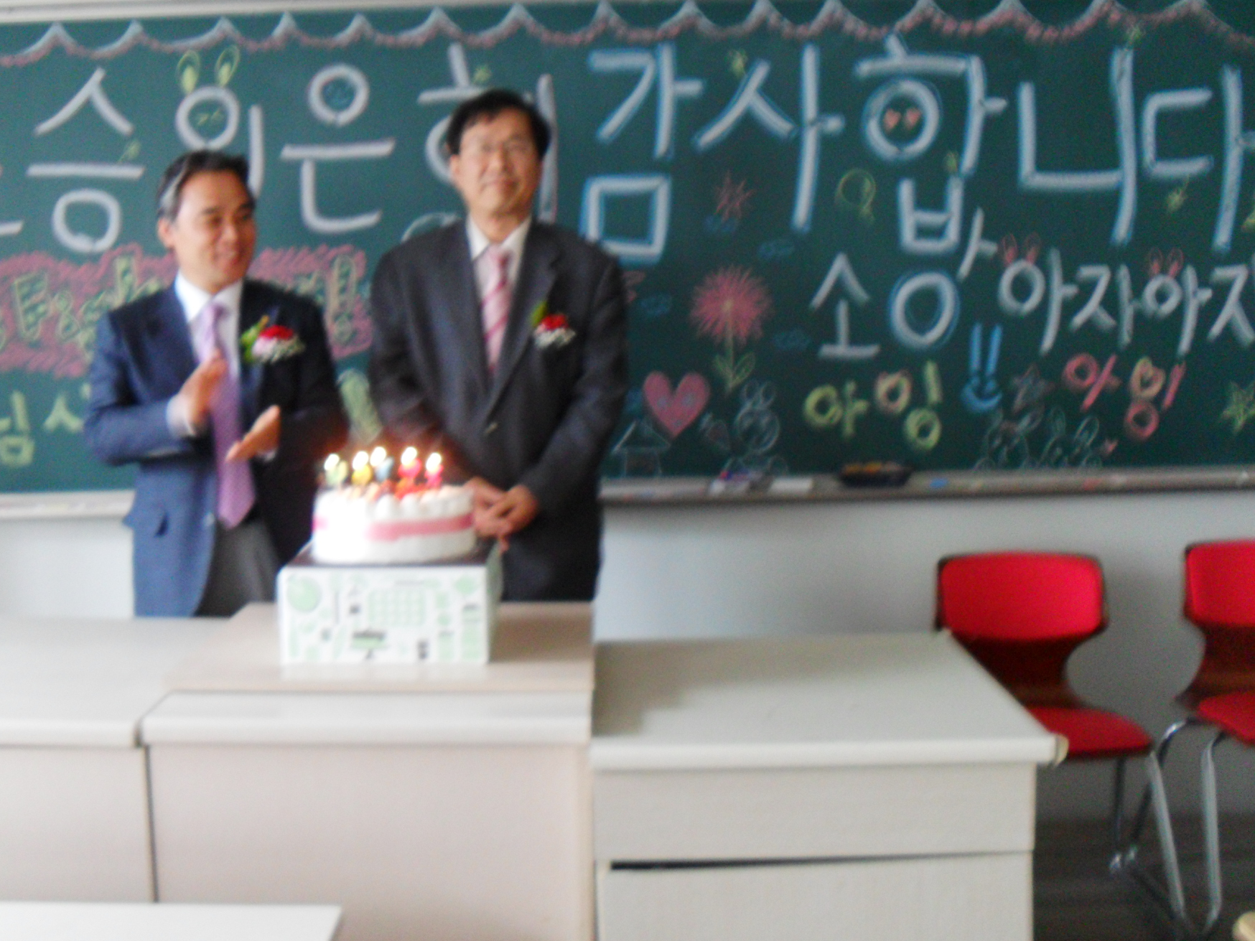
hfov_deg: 45.7
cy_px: 451
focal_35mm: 41
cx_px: 545
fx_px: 1486
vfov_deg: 35.1
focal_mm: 6.3
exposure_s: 1/8
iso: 200
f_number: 3
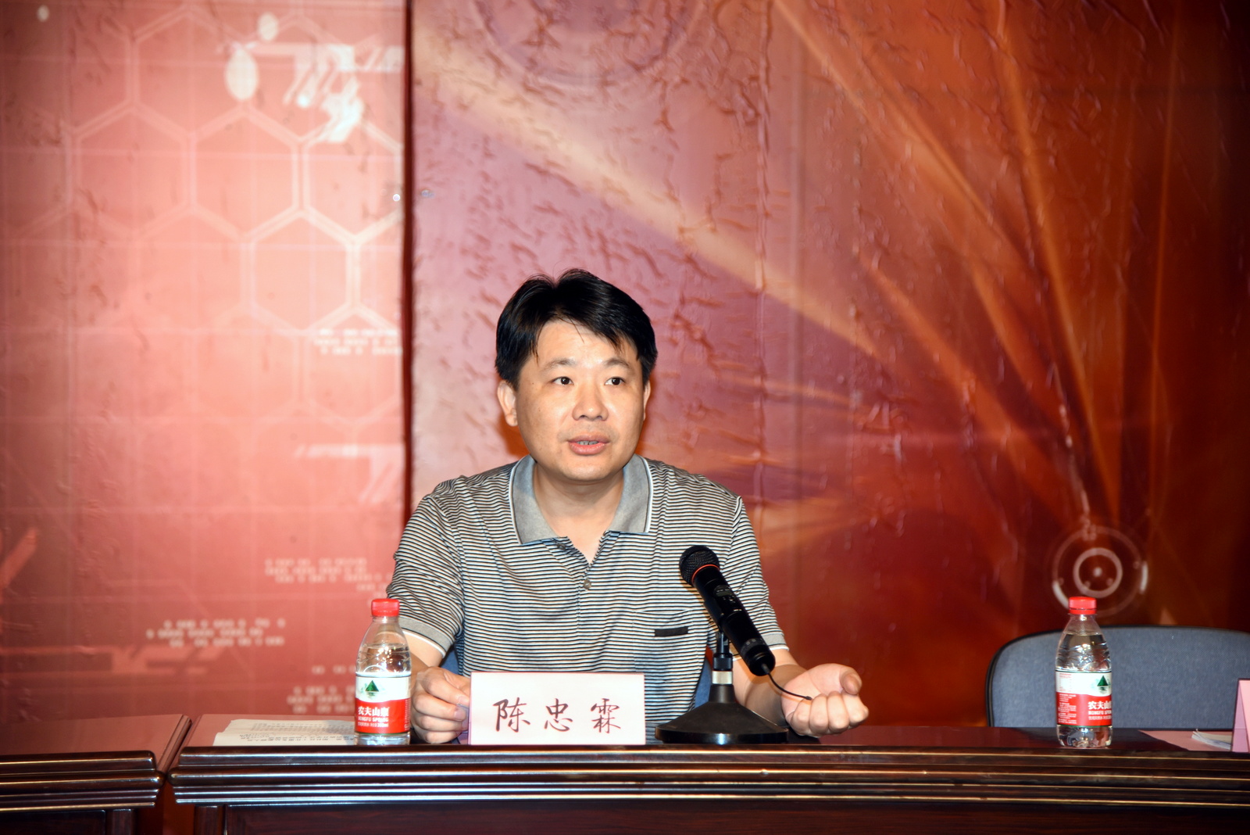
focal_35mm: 92
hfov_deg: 22.1
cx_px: 625
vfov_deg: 14.9
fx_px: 3195
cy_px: 418
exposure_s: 1/80
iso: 800
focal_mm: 92
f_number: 4
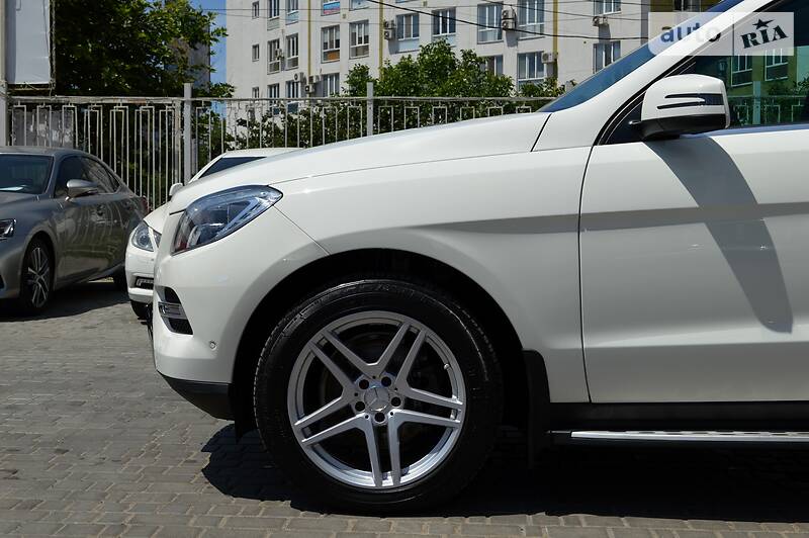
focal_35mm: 51
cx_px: 404
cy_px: 269
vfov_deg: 26.4
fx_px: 1145
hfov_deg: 38.9
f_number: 9
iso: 100
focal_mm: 34
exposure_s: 1/320
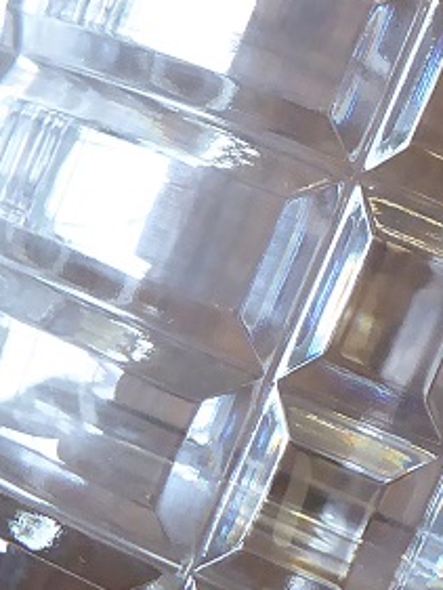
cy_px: 185
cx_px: 548
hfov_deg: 12.0
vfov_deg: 16.2
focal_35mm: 121
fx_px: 2063
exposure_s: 1/60
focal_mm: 4.3
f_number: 3.3
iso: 320
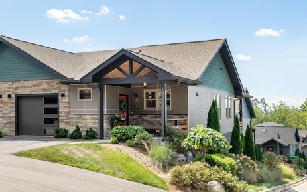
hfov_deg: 58.1
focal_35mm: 33
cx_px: 148
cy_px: 105
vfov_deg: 38.3
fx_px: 276
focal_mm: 30
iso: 320
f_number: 7.1
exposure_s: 1/1000
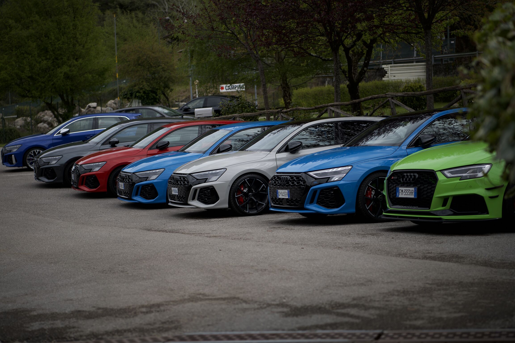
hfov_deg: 27.7
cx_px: 250
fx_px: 1044
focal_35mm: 73
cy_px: 168
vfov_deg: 18.7
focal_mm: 70
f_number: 2.8
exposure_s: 1/1250
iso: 80
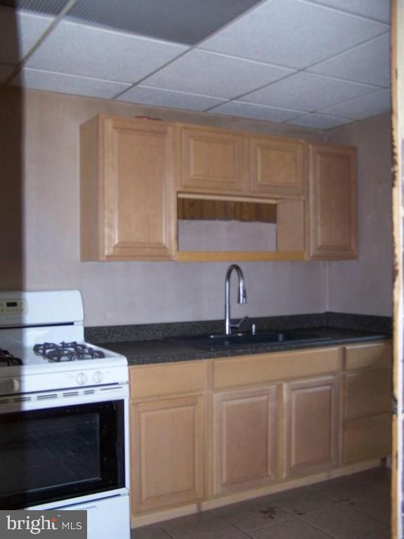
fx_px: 591
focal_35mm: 38
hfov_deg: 37.7
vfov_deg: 49.0
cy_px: 270
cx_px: 202
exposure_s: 1/60
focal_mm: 6.3
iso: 140
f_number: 2.8
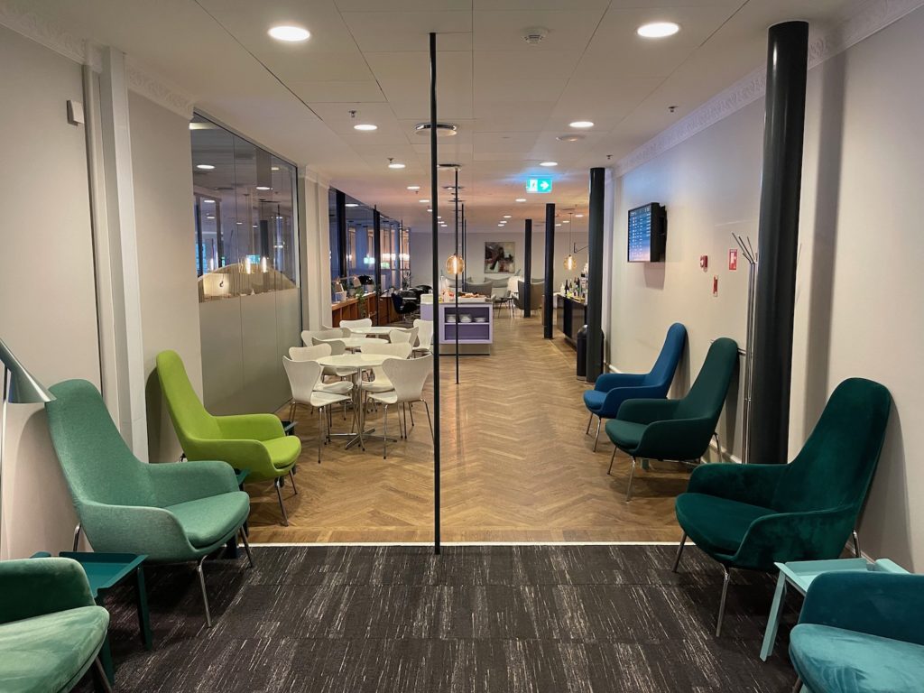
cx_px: 462
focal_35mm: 26
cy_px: 346
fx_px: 694
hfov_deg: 67.3
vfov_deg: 53.1
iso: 320
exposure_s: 1/50
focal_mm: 5.1
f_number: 1.6
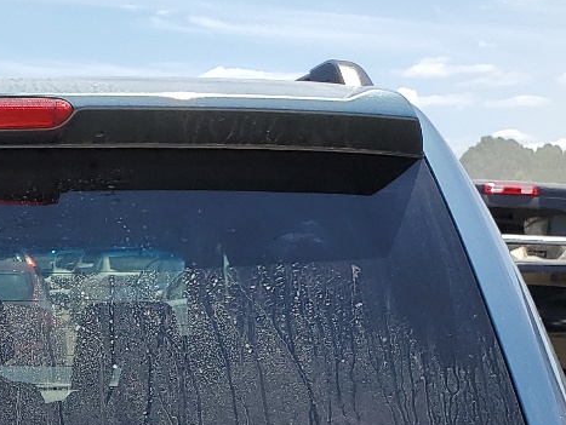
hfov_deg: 21.2
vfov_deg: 15.3
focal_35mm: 89
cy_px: 644
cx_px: -16
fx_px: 1456
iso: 50
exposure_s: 1/2500
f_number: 1.5
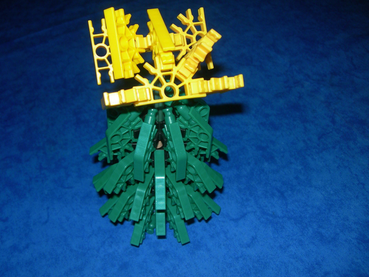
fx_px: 437
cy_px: 142
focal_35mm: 41
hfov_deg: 45.7
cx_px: 171
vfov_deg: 35.1
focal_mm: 7.8
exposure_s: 1/60.1
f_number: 2.8
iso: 50
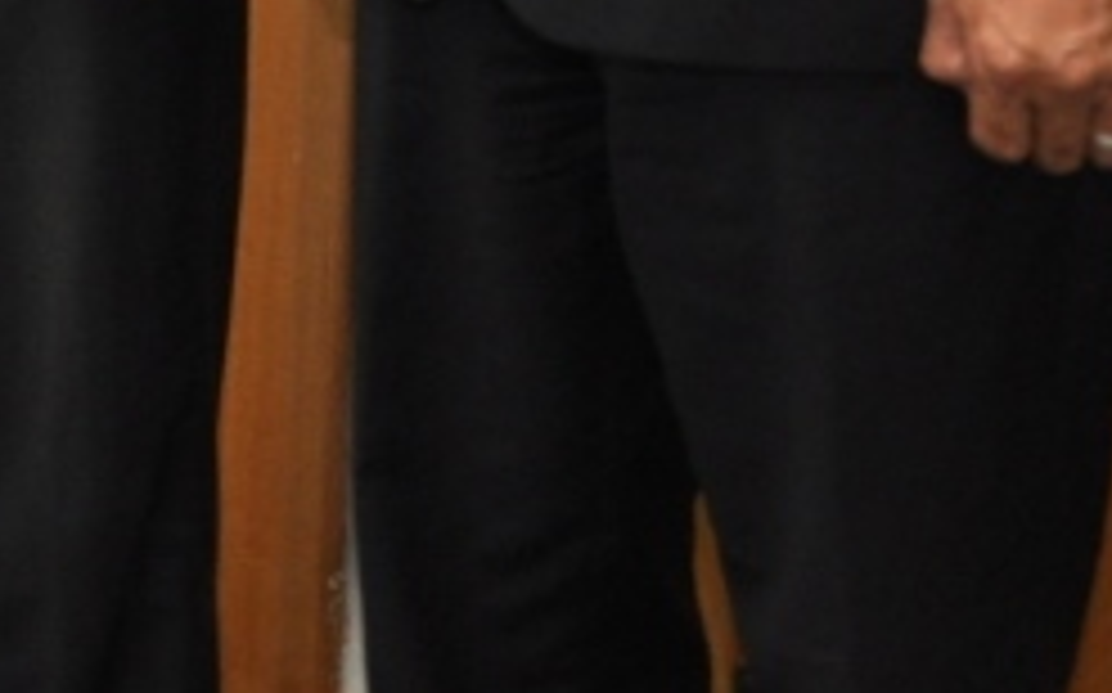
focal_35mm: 152
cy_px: -778
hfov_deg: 12.4
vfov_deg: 8.1
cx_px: -1013
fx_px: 4603
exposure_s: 1/60
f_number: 4
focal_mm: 24
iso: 800
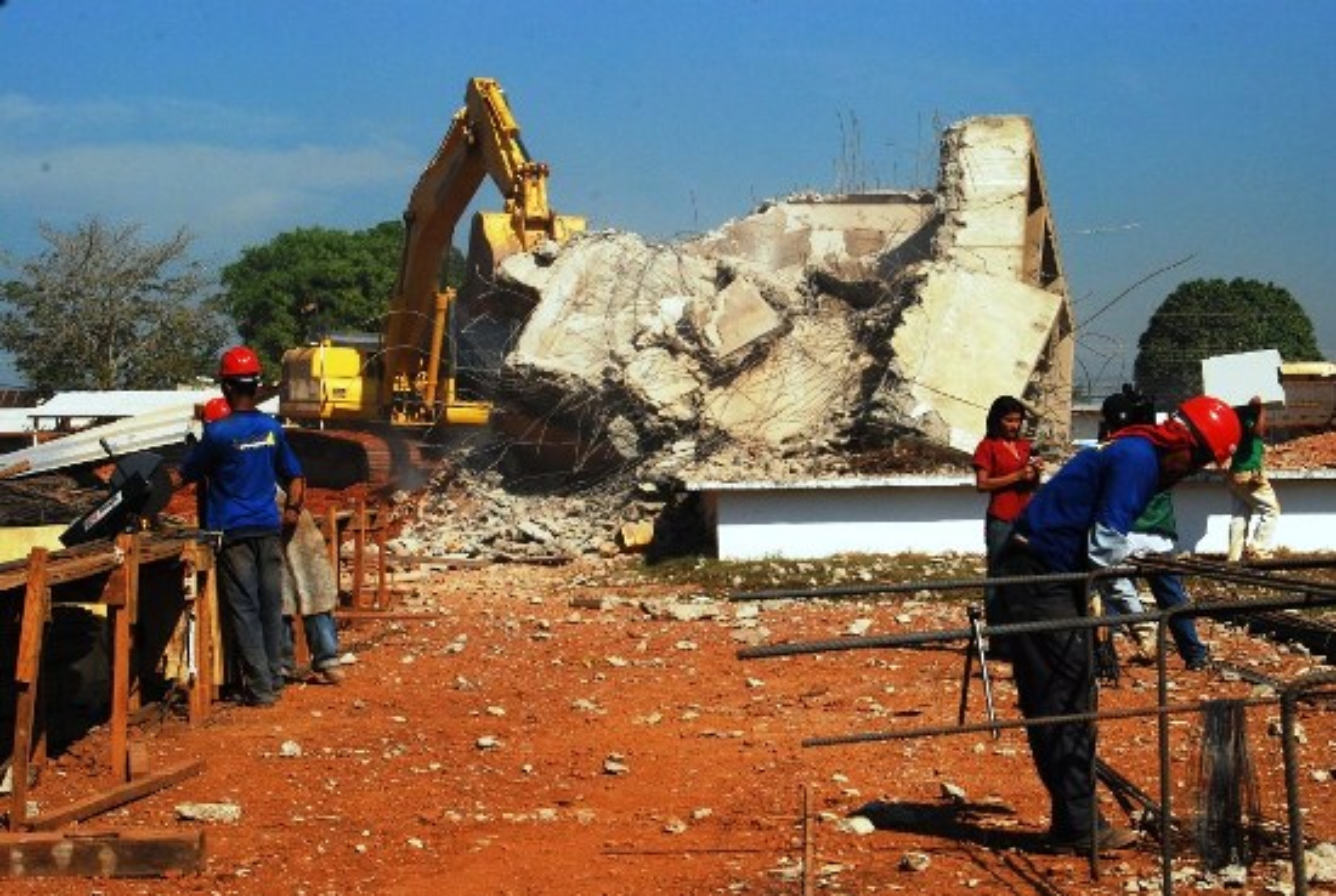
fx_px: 3067
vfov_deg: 16.6
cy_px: 448
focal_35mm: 82
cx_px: 668
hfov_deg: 24.6
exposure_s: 1/640
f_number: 13
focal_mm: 55
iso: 400
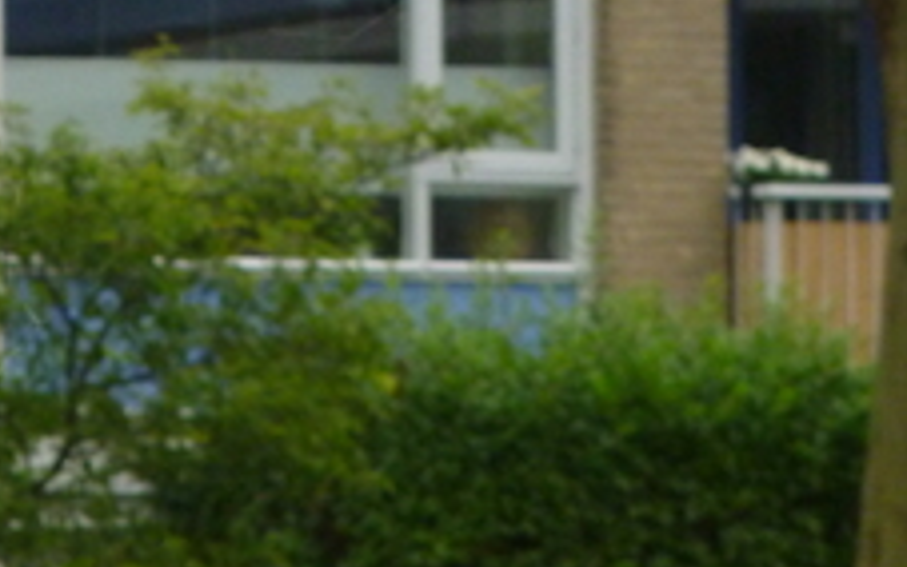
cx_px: -36
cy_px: -359
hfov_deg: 2.8
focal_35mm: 746
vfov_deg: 1.8
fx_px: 18445
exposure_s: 1/80
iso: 250
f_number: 5.9
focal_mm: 45
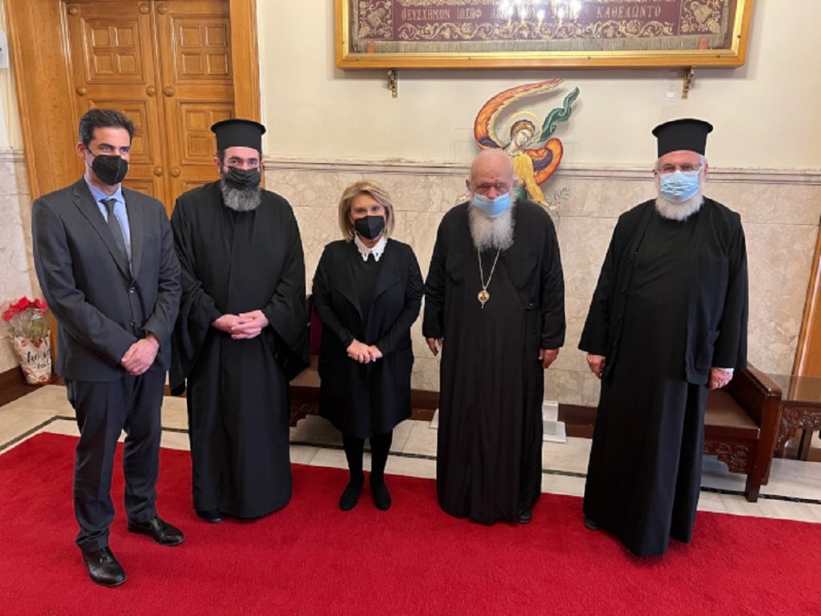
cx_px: 410
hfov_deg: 67.3
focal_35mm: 26
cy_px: 308
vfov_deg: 53.1
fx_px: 617
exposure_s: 1/50
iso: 320
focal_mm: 5.7
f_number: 1.5
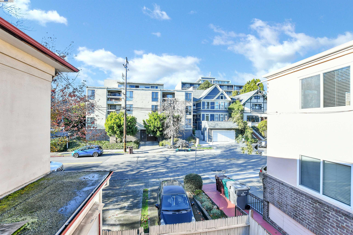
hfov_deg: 100.4
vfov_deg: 77.3
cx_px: 176
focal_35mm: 15
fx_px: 147
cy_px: 118
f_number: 4.5
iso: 200
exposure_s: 1/200
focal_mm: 10
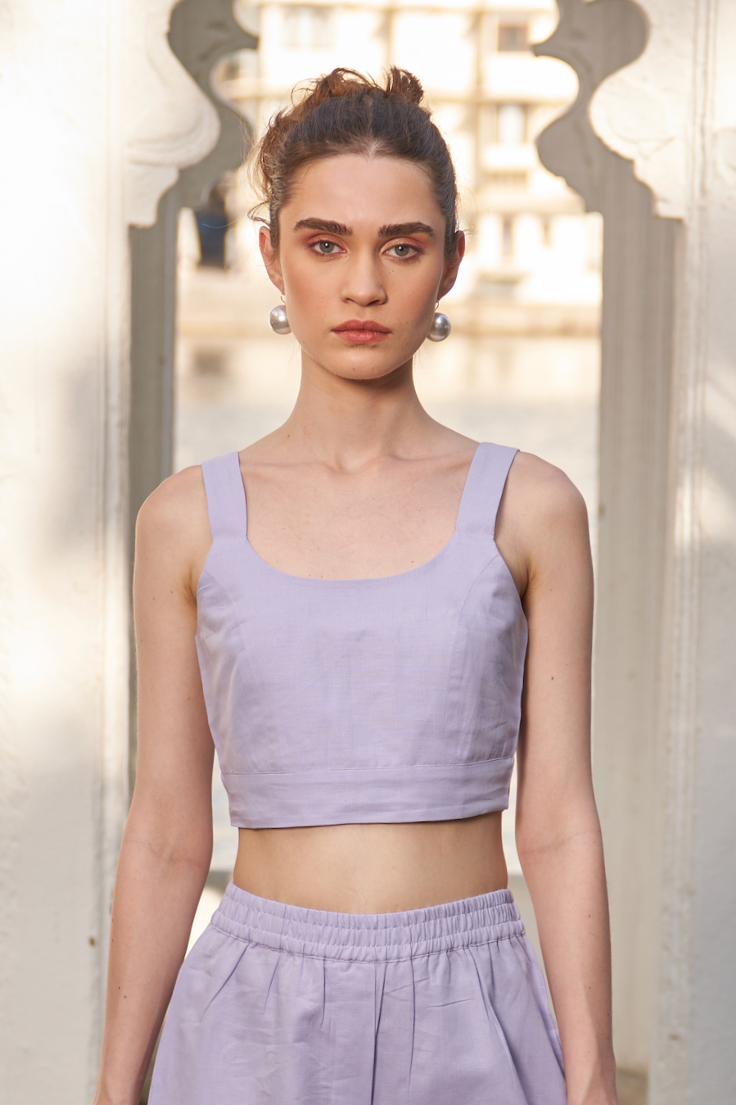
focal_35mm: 72
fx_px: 2208
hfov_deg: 18.9
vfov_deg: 28.1
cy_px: 552
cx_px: 368
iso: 50
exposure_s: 1/500
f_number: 2.8
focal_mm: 48
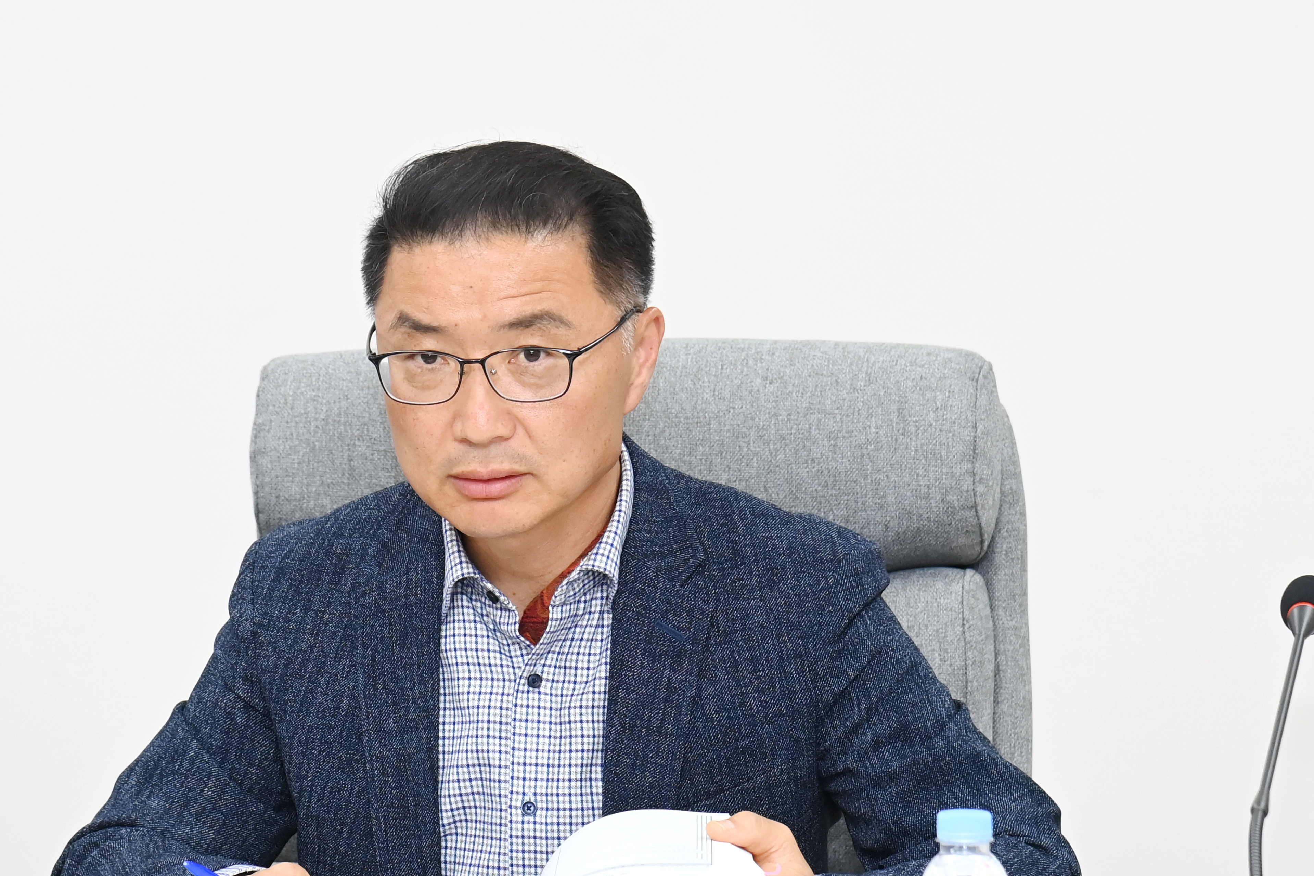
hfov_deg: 11.8
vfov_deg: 7.9
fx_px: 6351
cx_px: 570
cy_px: 578
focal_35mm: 174
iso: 2500
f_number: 6.3
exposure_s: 1/250
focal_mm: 120
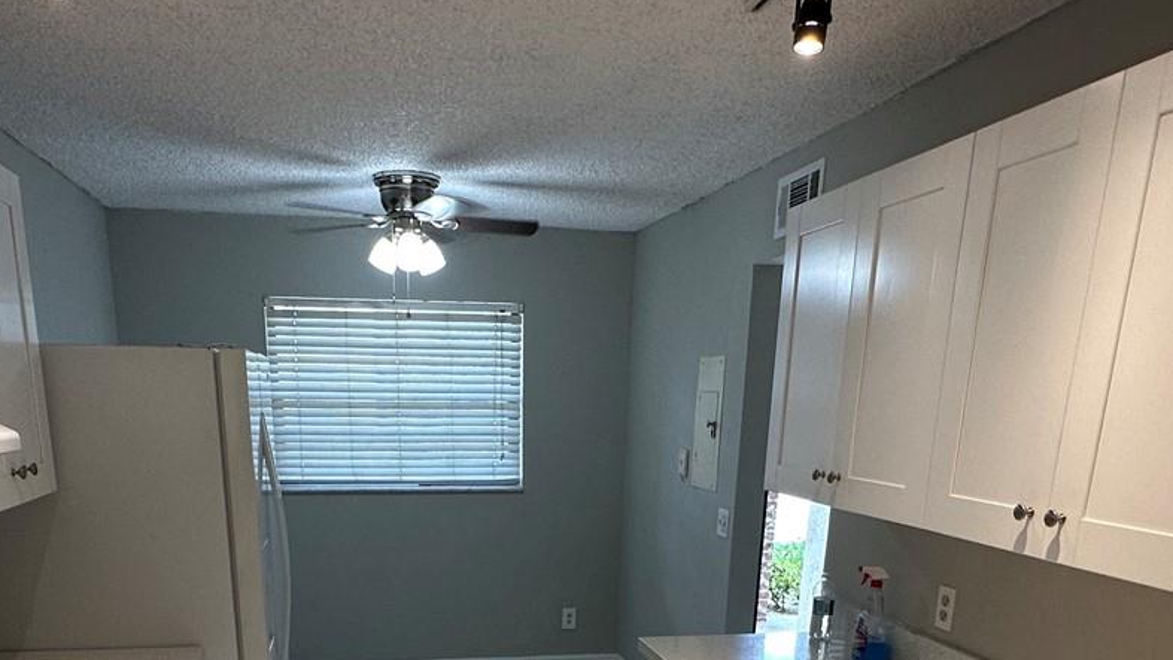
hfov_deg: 62.5
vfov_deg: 33.7
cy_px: 696
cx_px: 538
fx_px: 964
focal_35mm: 31
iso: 125
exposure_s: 1/120
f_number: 2.2
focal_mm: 2.22
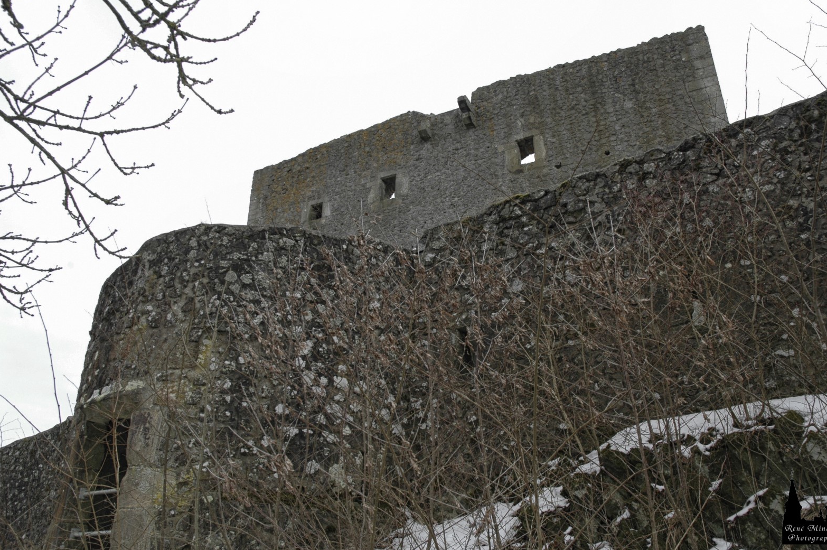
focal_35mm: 28
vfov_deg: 46.3
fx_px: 643
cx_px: 427
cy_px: 273
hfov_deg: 65.5
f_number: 8
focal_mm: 18
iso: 200
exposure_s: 1/250
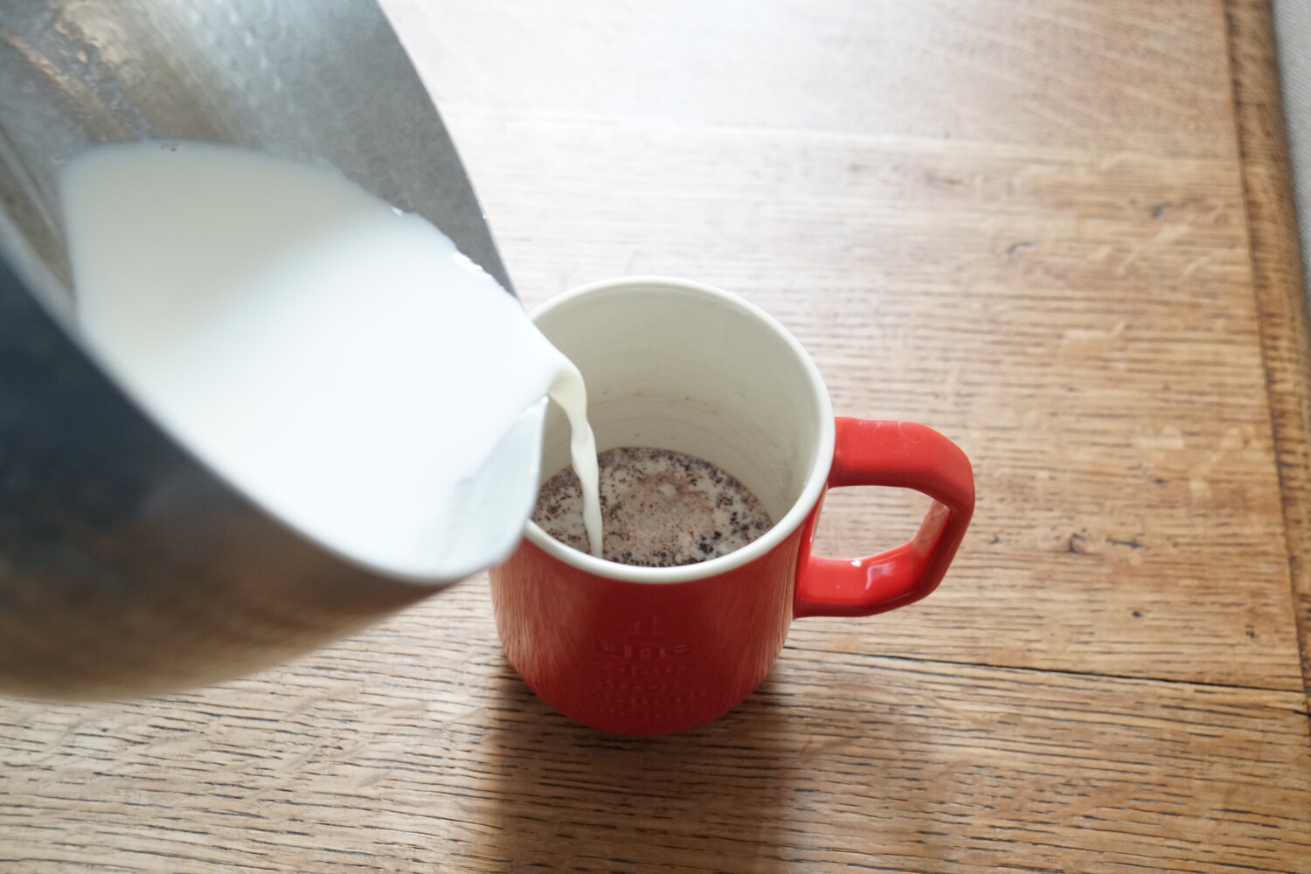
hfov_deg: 38.9
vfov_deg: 26.5
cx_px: 656
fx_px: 1857
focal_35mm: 51
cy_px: 437
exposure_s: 1/80
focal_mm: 34
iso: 2000
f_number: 4.5
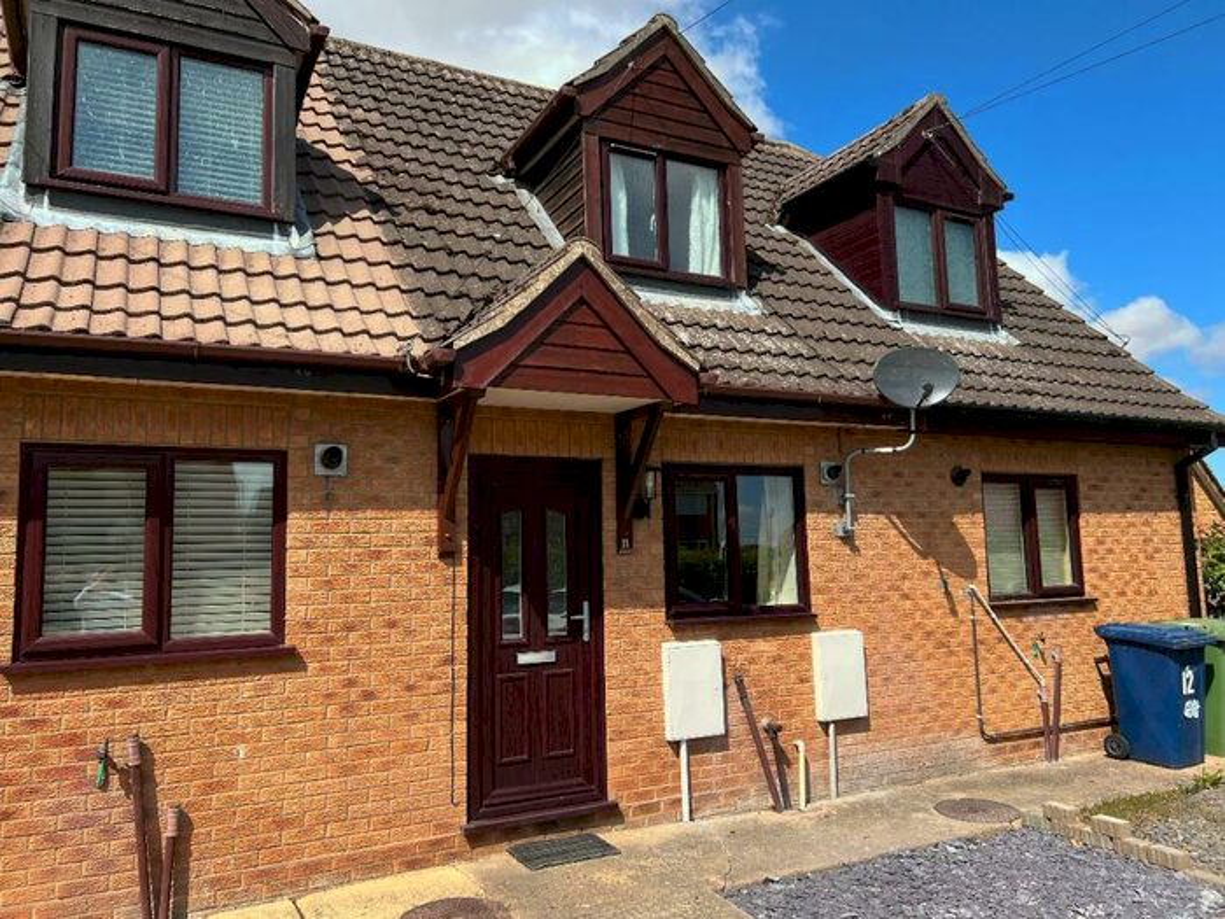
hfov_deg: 67.3
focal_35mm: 26
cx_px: 612
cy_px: 460
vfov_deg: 53.1
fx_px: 920
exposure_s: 1/3077
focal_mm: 5.7
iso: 50
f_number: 1.5
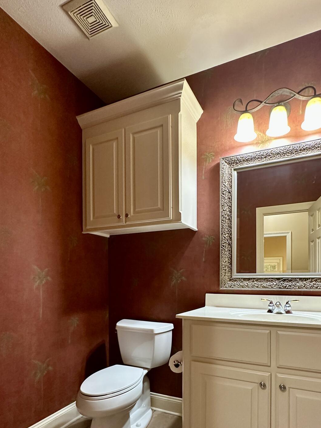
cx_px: 184
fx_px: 247
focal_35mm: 20
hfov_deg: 65.6
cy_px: 271
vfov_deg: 80.0
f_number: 2.2
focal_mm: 2.22
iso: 400
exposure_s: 1/60
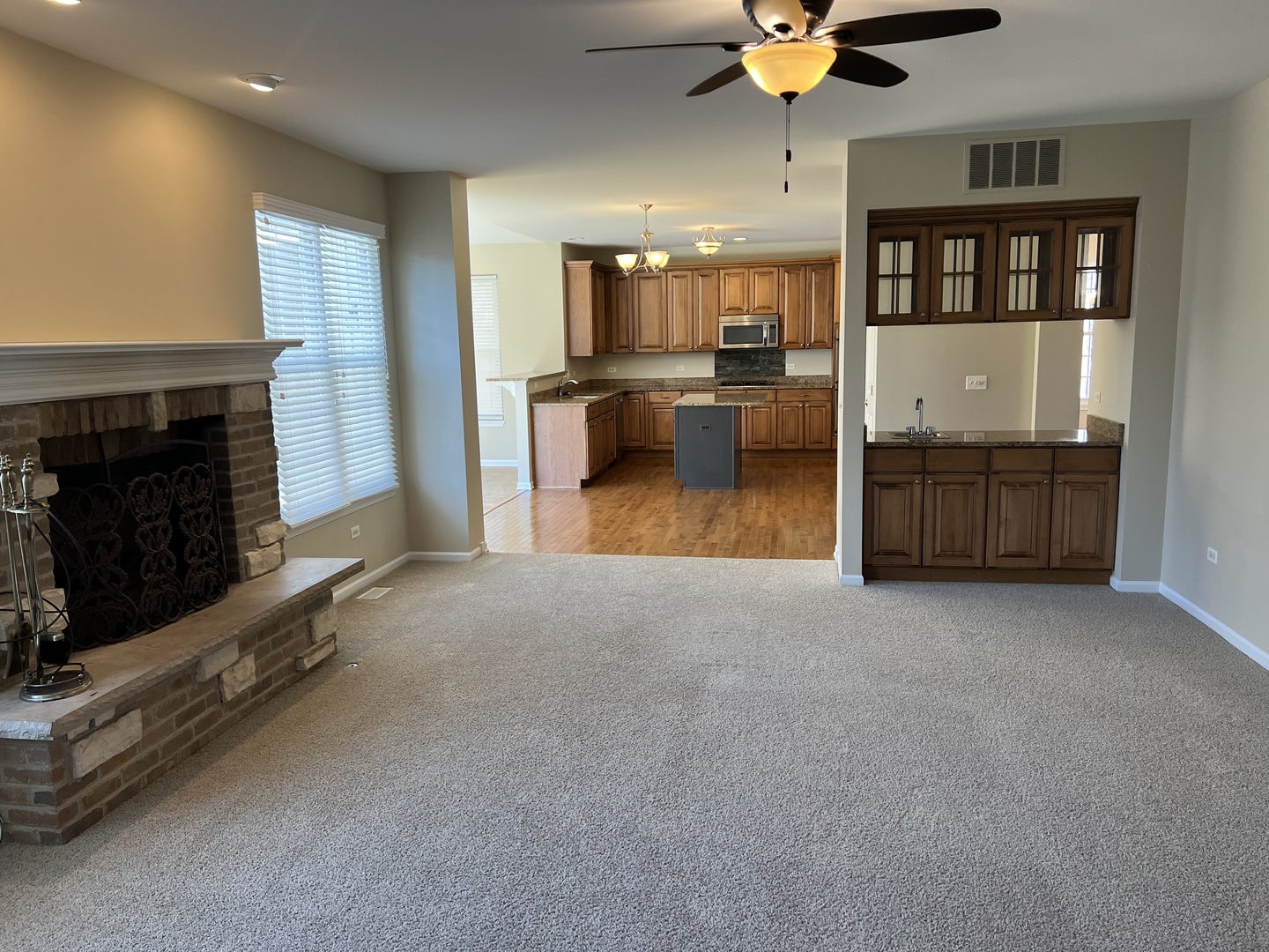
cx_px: 634
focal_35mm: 26
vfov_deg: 53.1
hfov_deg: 67.3
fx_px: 953
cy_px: 476
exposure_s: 1/120
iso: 80
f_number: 1.5
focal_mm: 5.7
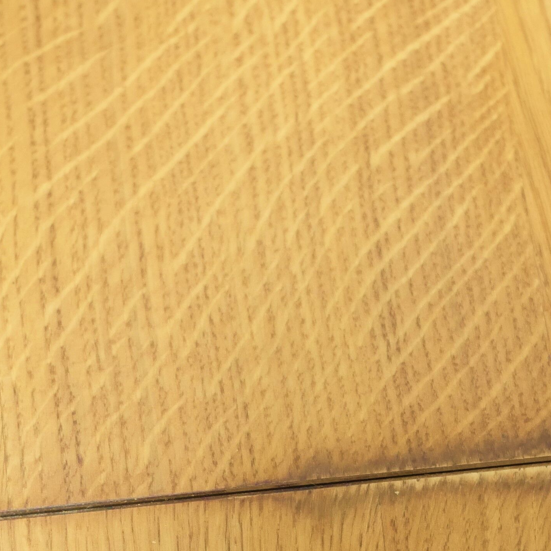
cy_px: 496
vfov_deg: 15.1
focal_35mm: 114
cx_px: 302
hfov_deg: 15.3
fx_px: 2053
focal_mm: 20
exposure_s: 1/60
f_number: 1.7
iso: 640
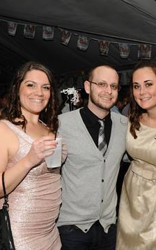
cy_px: 127
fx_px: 341
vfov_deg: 40.3
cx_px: 100
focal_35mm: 50
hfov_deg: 25.7
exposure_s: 1/250
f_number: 6.7
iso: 1100
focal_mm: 32
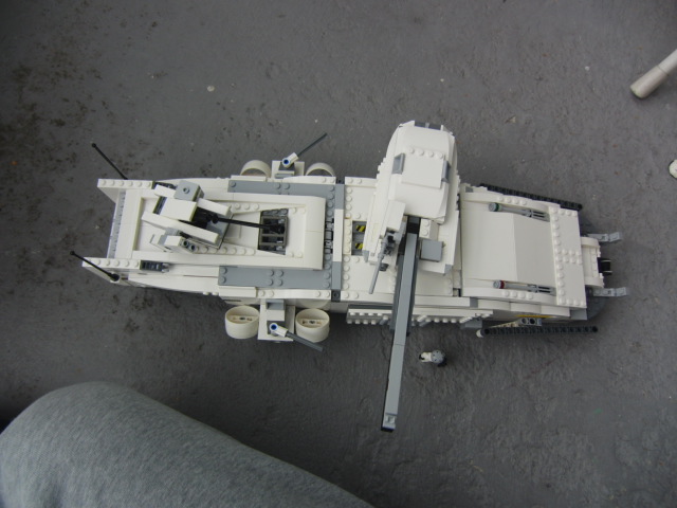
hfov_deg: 71.6
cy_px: 254
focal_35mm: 24
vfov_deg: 56.8
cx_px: 338
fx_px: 469
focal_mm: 4.3
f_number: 3.2
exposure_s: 1/200
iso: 100
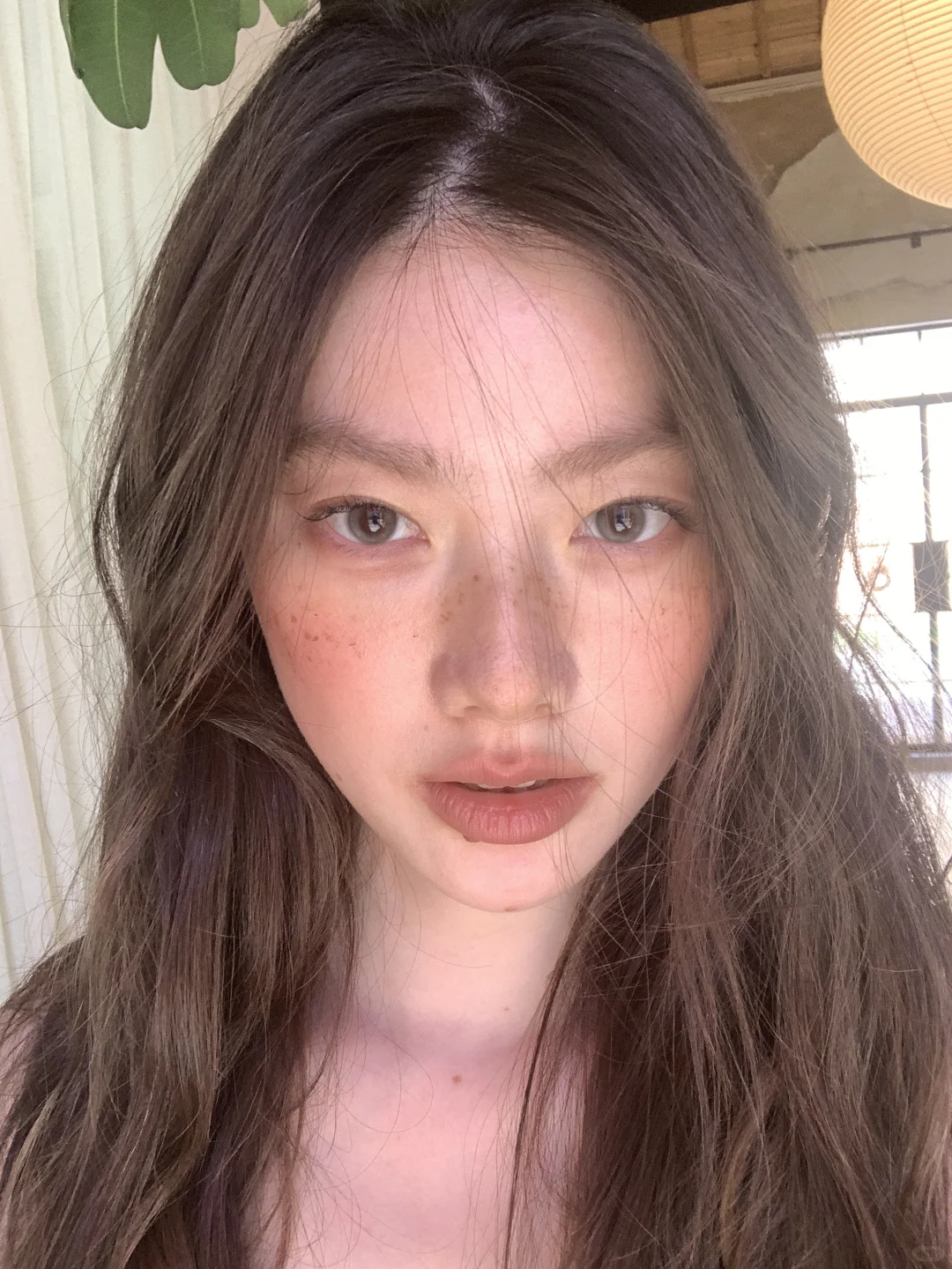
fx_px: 1173
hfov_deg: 44.2
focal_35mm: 32
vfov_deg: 56.8
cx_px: 476
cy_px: 634
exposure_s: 1/85
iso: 64
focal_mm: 2.87
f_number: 2.2
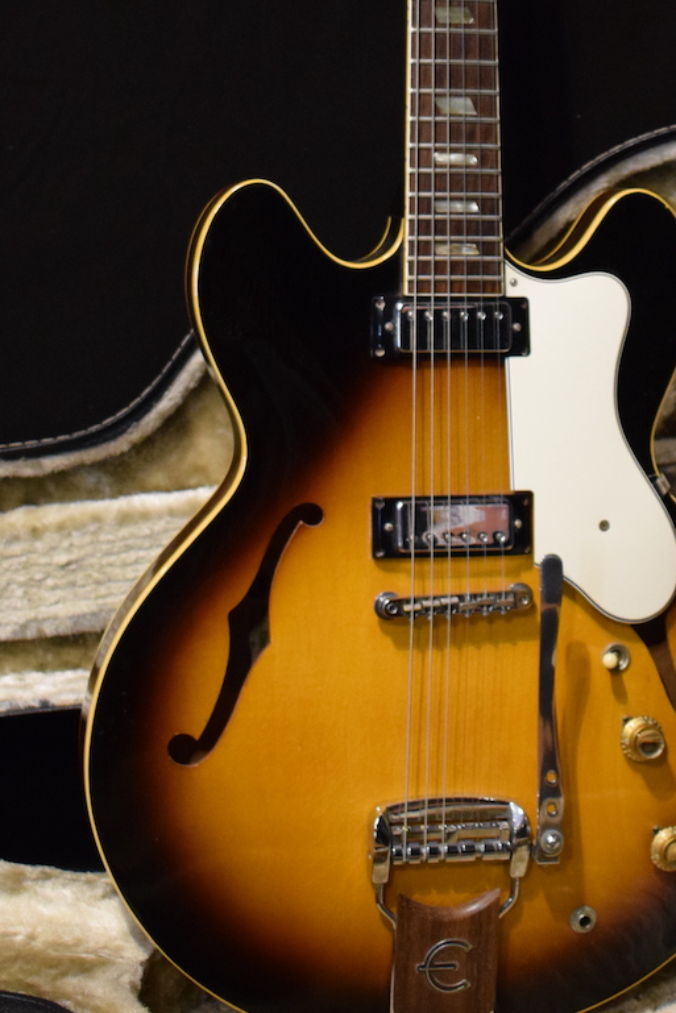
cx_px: 440
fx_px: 2223
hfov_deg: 17.3
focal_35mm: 79
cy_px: 123
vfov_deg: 25.0
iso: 2500
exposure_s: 1/30
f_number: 4
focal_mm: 27
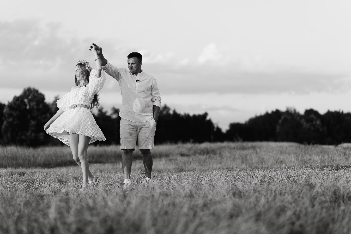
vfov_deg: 16.1
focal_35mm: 85
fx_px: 829
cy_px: 117
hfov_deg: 23.9
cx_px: 176
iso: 100
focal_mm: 85
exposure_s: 1/640
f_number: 2.2
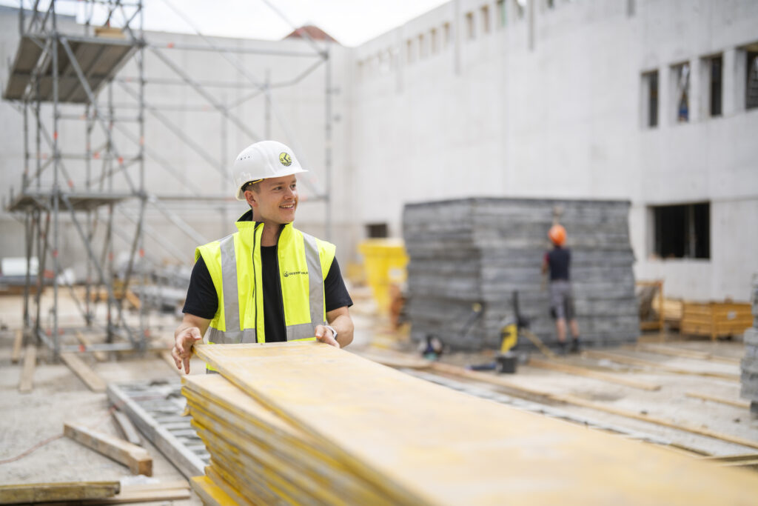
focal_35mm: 50
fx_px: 1053
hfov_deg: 39.6
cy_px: 253
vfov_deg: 27.0
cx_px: 379
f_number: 1.2
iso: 100
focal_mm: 50
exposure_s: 1/5000
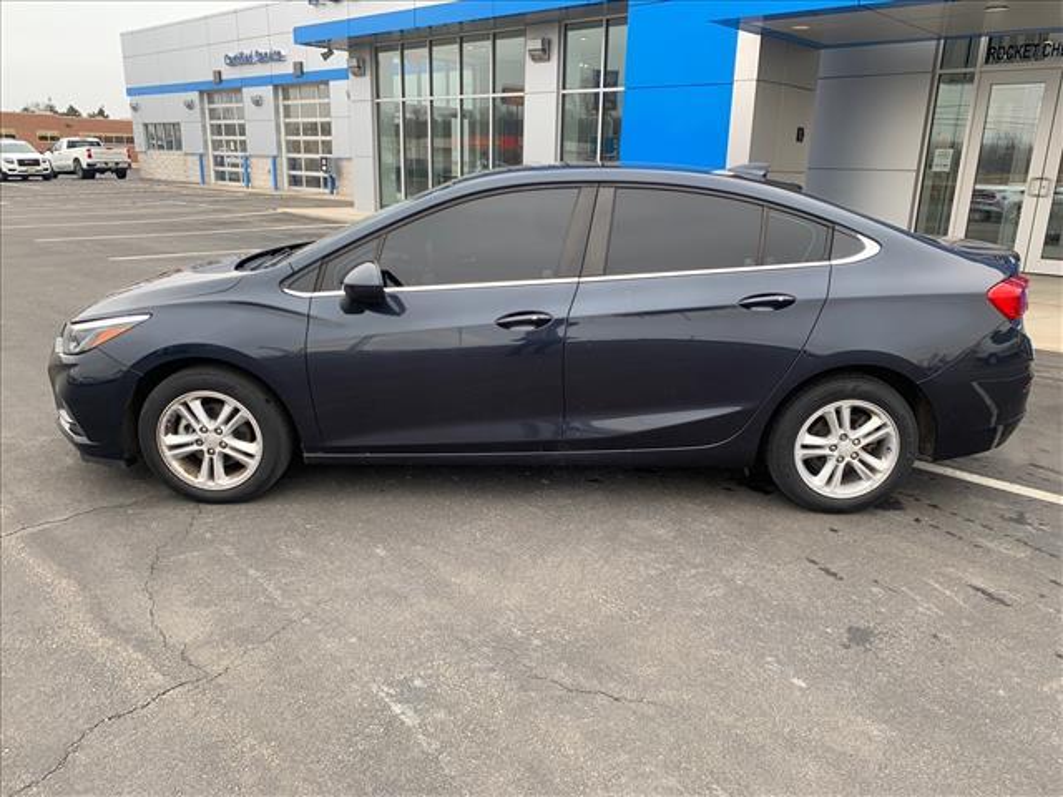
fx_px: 798
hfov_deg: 67.3
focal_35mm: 26
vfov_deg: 53.1
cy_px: 398
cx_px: 532
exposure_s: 1/163
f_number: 1.8
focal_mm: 4.25
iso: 25
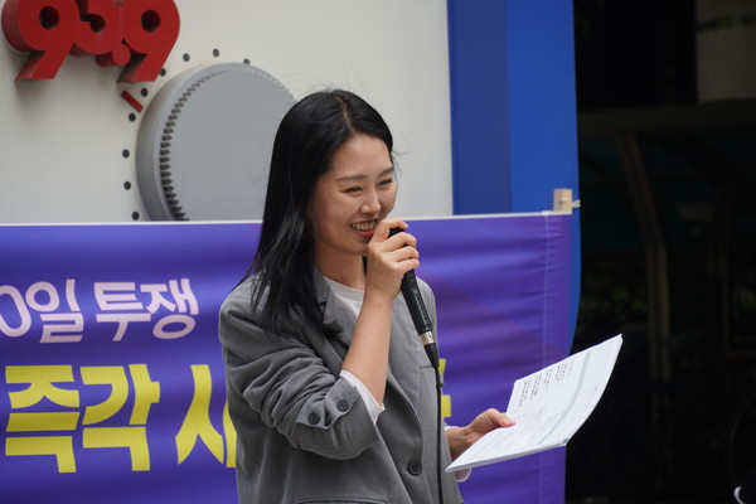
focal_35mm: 174
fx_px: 3654
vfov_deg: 7.9
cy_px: 252
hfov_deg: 11.8
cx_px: 378
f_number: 5.6
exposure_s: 1/200
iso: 100
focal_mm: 116
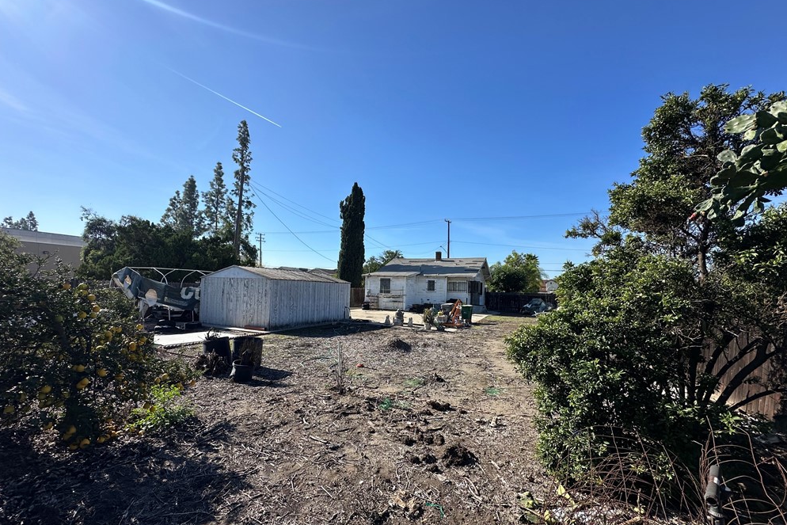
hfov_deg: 100.4
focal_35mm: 15
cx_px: 388
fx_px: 328
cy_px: 280
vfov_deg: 77.3
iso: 40
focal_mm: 2.22
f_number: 2.2
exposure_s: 1/2053
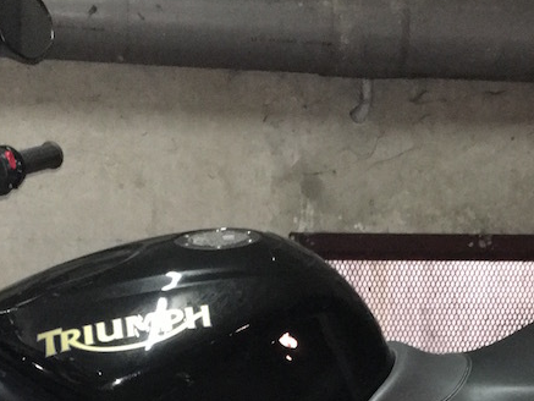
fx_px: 1312
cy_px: 581
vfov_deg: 16.1
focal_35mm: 85
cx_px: 319
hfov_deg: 23.0
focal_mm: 4.15
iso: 320
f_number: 2.2
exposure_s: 1/17
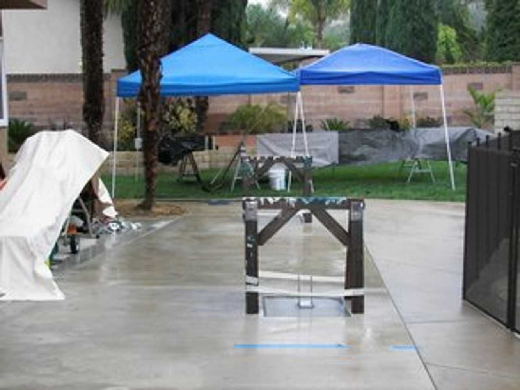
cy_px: 195
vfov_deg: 25.7
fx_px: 856
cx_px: 260
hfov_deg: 33.8
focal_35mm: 57
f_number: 2.8
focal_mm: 9.4
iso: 50
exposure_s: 1/125
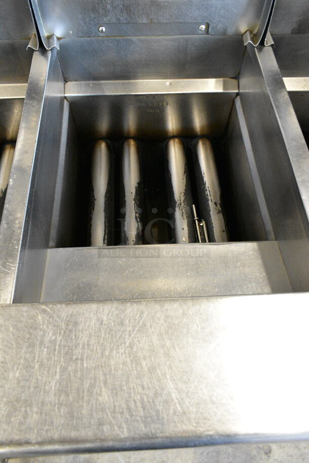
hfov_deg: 48.0
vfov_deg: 67.3
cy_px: 232
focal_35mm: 27
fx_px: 347
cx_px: 154
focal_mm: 18
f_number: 5.6
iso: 6400
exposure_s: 1/80
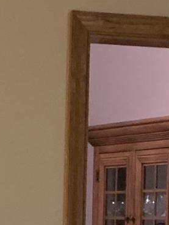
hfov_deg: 7.0
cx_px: -22
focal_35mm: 211
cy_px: 356
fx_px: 1375
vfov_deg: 9.1
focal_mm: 4.25
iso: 320
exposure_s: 1/40
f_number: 1.8
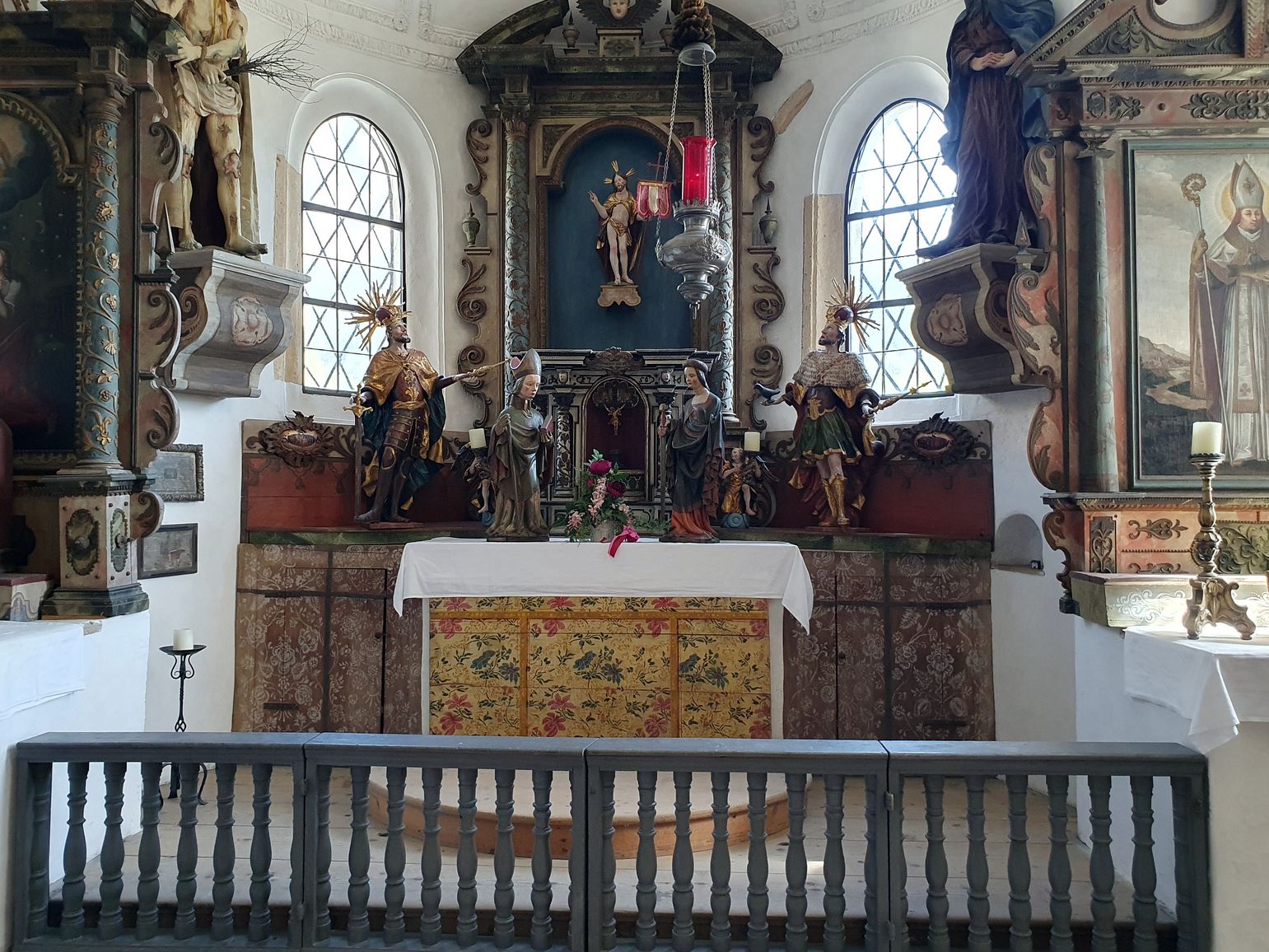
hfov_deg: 65.3
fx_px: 990
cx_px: 639
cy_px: 465
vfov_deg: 51.4
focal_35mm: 27
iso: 250
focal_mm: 4.32
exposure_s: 1/50
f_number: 2.4
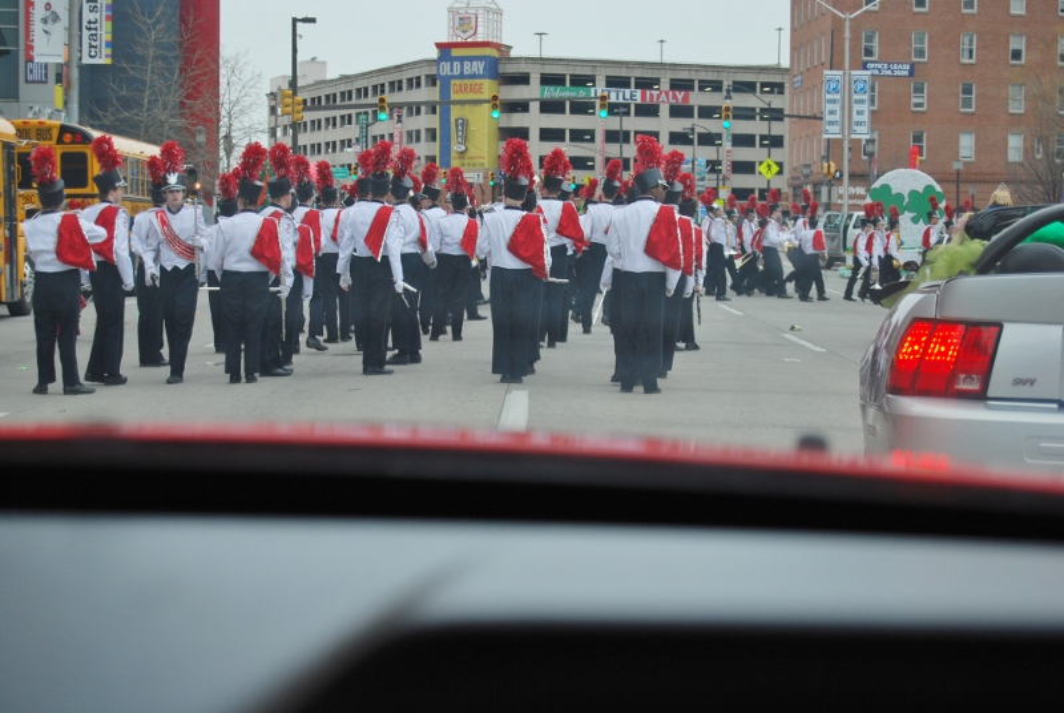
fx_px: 2442
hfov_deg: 24.6
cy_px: 356
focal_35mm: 82
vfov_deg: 16.6
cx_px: 532
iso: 200
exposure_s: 1/100
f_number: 5.6
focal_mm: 55
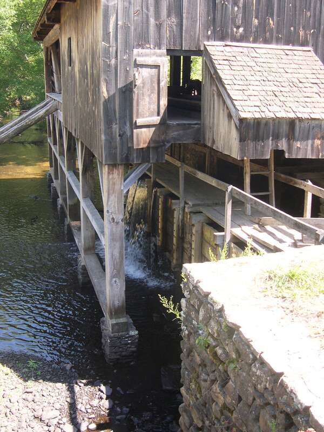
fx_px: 474
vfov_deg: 49.0
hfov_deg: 37.7
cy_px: 216
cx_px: 162
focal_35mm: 38
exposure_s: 1/112
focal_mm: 8
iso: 100
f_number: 2.8
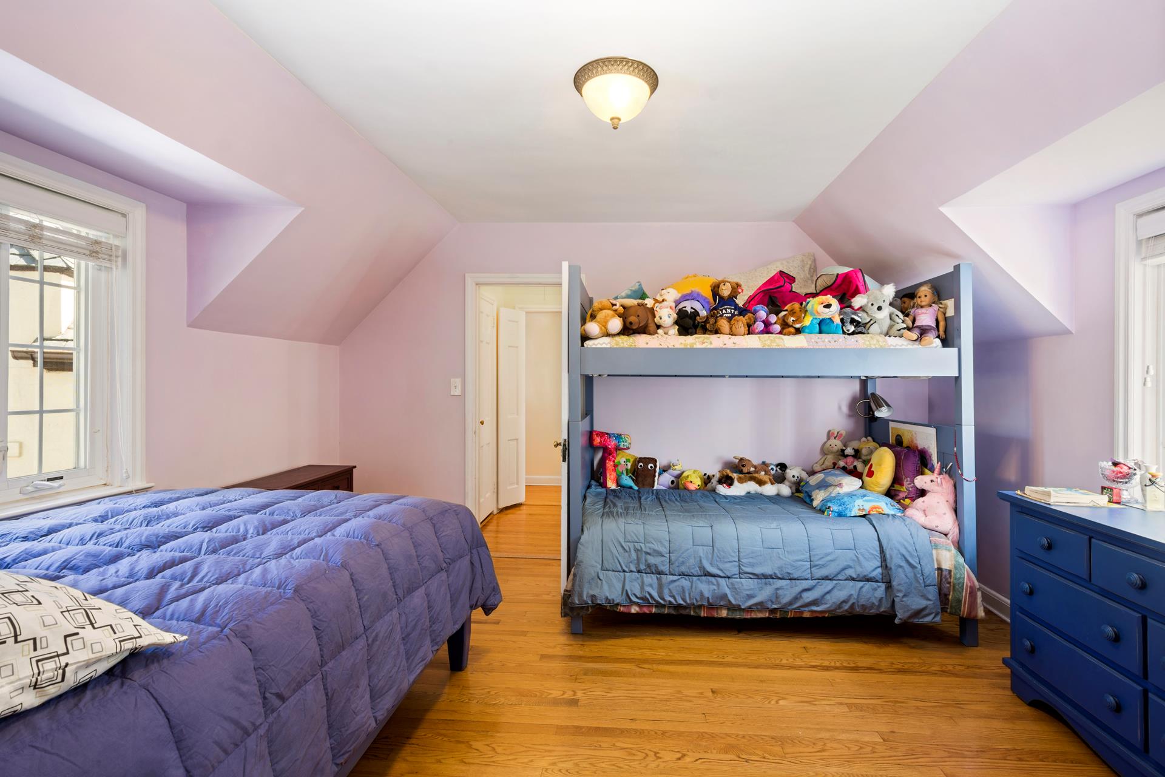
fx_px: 485
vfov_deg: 77.3
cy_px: 388
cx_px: 582
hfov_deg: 100.4
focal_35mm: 15
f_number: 8
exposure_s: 1.6
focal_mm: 10
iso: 100
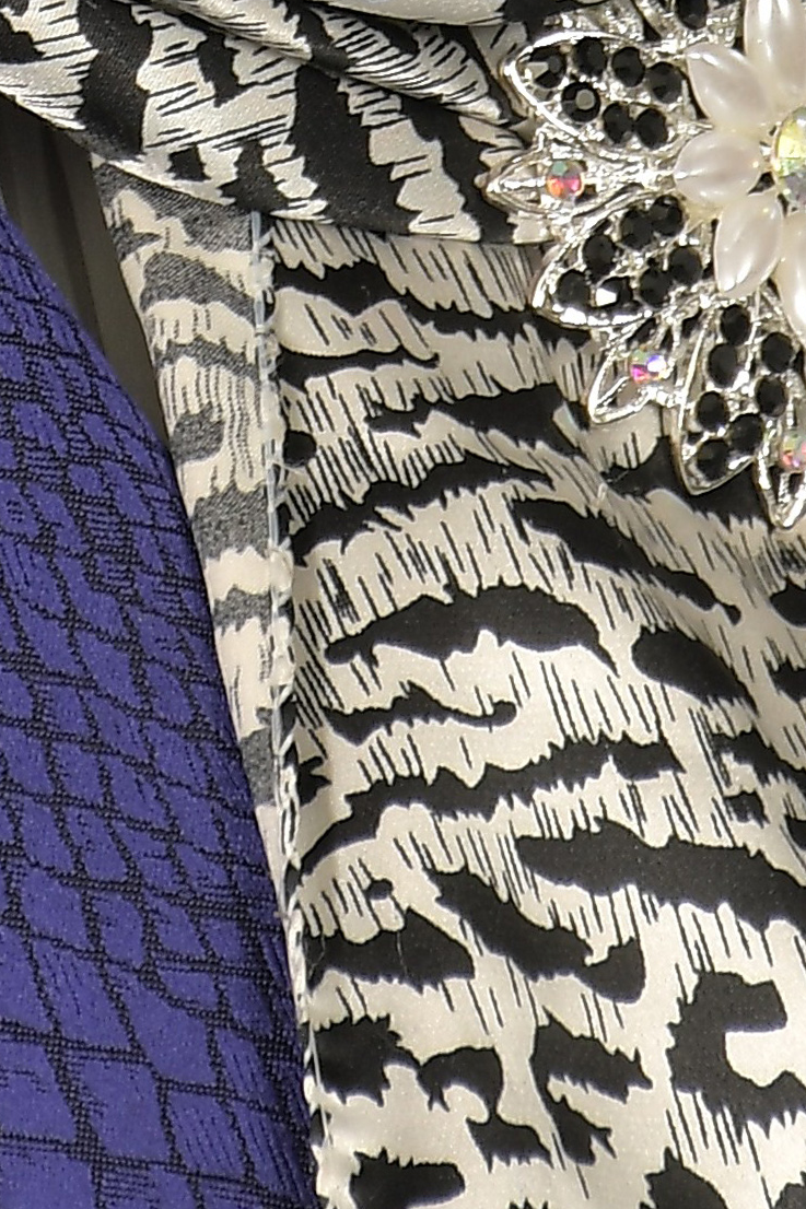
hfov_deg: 1.6
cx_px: -11
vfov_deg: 2.3
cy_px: -1065
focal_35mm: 876
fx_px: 29426
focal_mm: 116
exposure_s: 1/160
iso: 160
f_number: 7.1
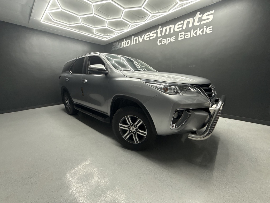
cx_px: 135
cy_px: 102
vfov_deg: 85.7
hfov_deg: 102.1
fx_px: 109
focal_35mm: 14
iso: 160
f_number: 2.2
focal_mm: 2.22
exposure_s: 1/100
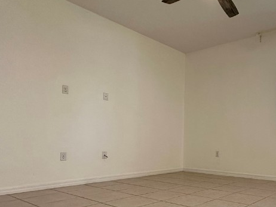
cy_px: 138
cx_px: 227
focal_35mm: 31
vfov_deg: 44.8
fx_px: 247
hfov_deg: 53.8
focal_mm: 2.22
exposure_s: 1/120
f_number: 2.2
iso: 160
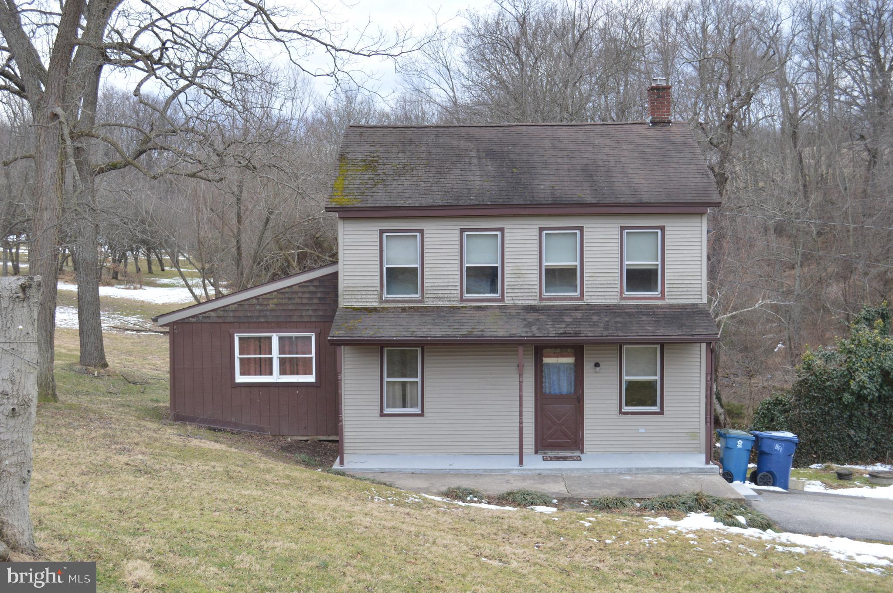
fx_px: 1078
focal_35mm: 44
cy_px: 296
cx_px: 446
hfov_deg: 45.0
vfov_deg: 30.8
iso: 400
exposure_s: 1/125
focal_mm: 29
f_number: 5.6
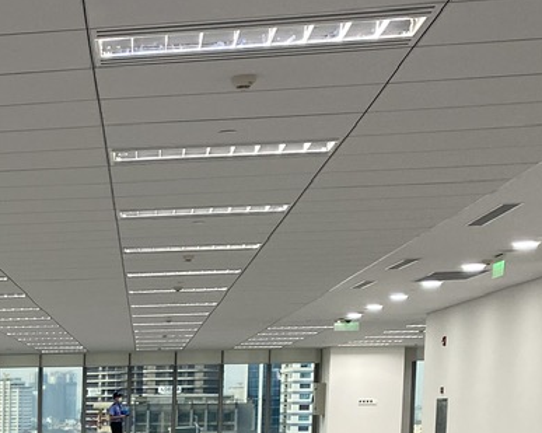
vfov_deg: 17.1
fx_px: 1346
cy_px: 575
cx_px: -203
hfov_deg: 20.4
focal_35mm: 84
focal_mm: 4.25
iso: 50
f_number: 1.8
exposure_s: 1/100
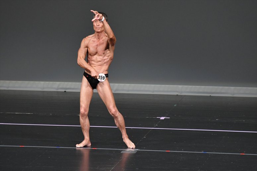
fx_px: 2462
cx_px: 128
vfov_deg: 4.0
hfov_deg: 6.0
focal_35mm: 345
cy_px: 86
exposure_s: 1/400
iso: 4000
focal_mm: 230
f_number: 5.6
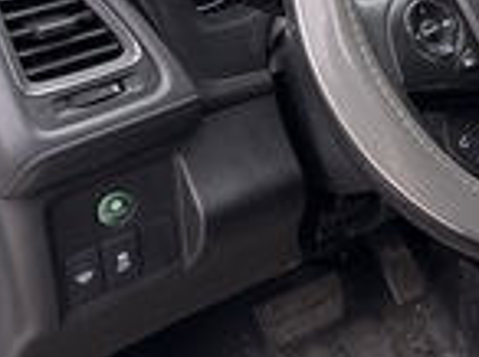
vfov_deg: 17.9
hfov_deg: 24.1
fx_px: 1036
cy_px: -149
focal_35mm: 75
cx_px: 545
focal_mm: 5.96
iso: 64
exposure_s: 1/121
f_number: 1.6
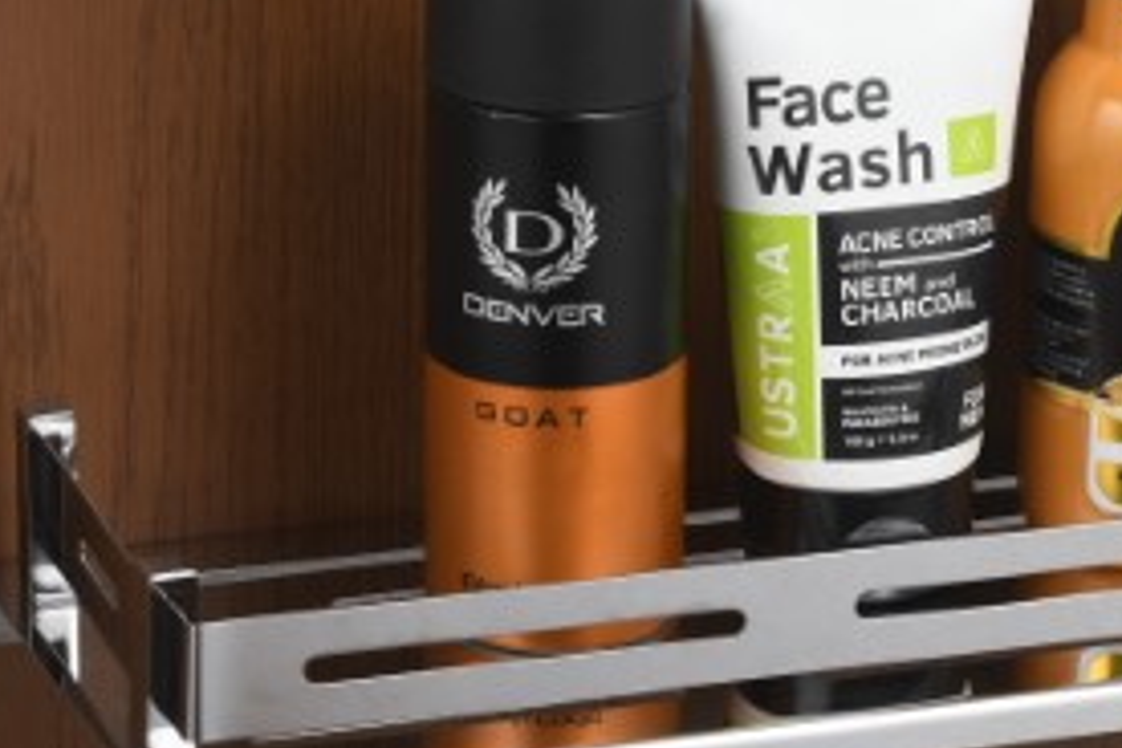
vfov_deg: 5.0
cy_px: 224
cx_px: 902
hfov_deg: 7.5
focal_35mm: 276
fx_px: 8601
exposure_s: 1/50
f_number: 16
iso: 160
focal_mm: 85
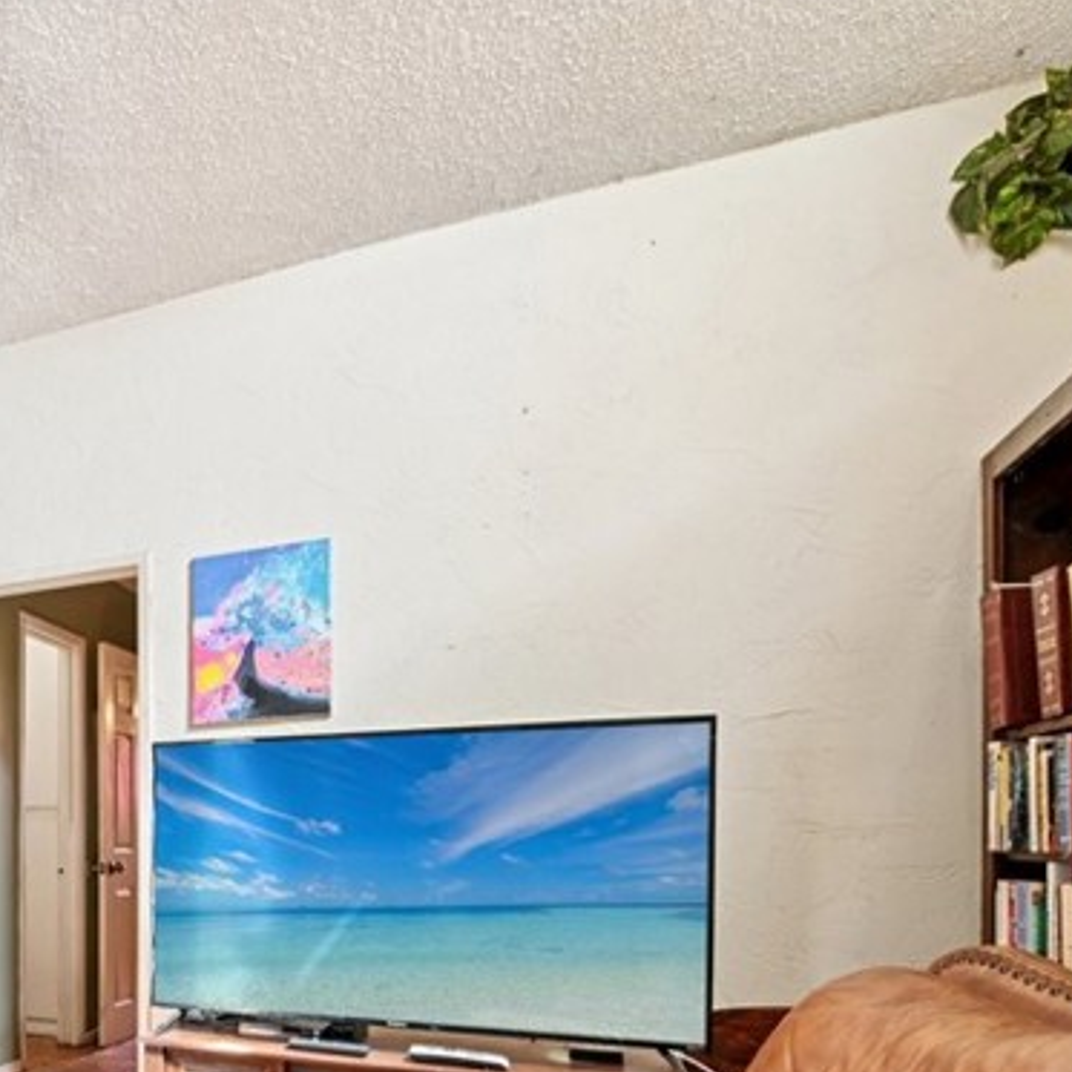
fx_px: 981
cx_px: -34
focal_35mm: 28
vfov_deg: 53.6
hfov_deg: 46.4
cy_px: 851
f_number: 8
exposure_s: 1/3.33
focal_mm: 12
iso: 400
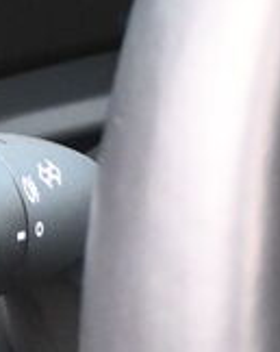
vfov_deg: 6.7
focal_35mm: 284
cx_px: -636
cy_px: -163
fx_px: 2950
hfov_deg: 5.1
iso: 3200
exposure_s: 1/60
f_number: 5
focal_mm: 34
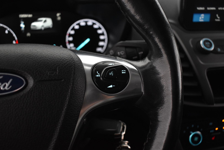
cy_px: 75
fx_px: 215
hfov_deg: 55.1
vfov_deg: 38.4
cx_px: 112
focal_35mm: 34
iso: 2200
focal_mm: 23
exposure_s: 1/40
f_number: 3.8
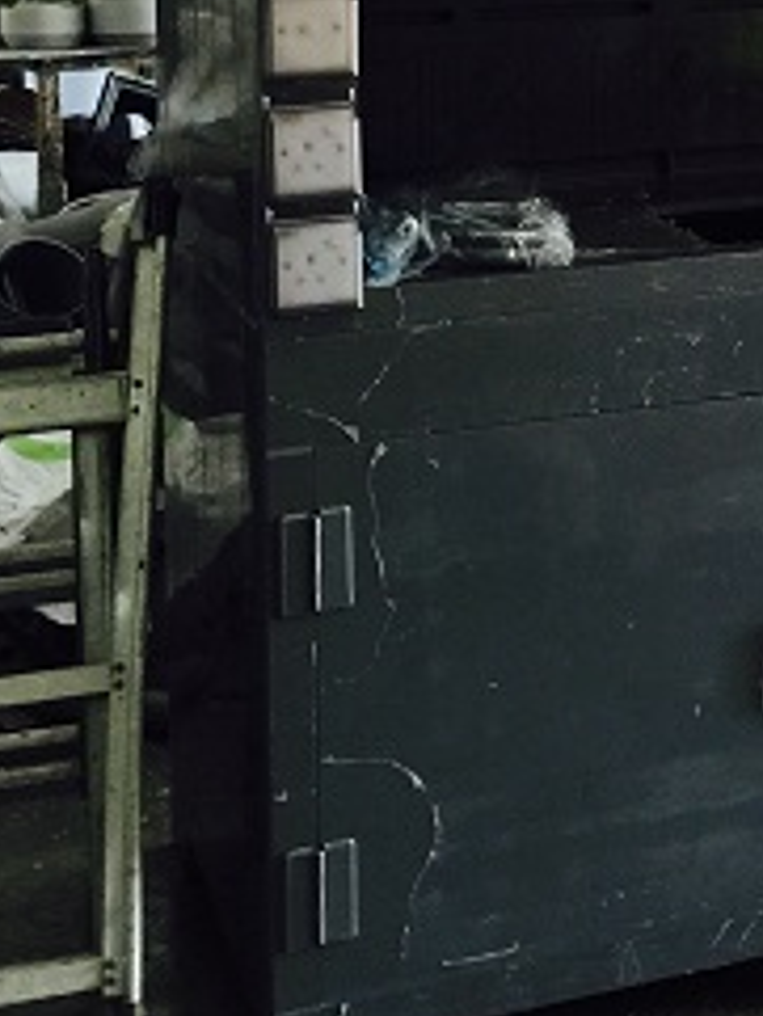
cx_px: 776
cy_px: -76
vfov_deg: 23.9
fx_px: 2261
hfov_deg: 18.6
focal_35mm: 77
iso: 80
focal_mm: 4.15
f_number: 2.2
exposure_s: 1/15
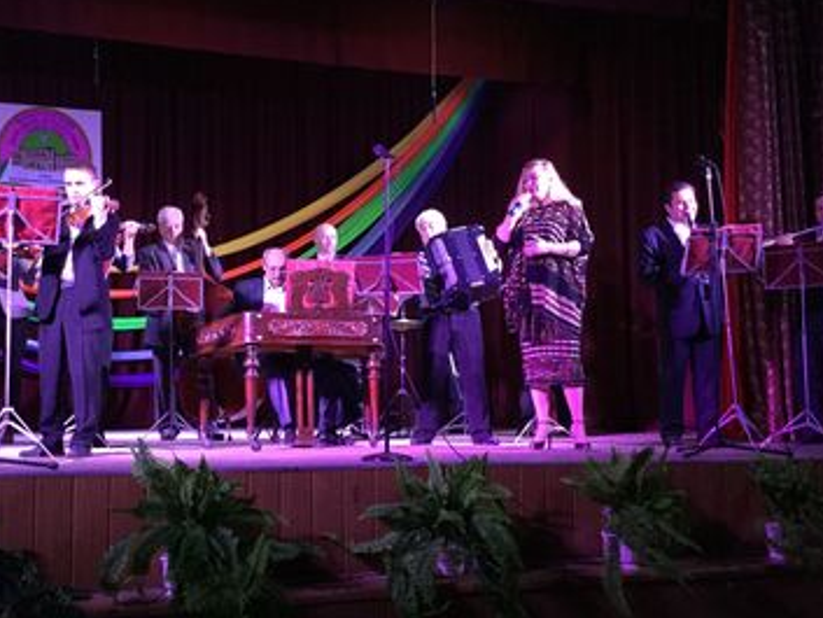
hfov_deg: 43.8
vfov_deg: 33.6
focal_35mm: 43
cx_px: 365
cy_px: 339
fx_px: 1023
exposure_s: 1/33
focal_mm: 3.3
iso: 200
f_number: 2.4
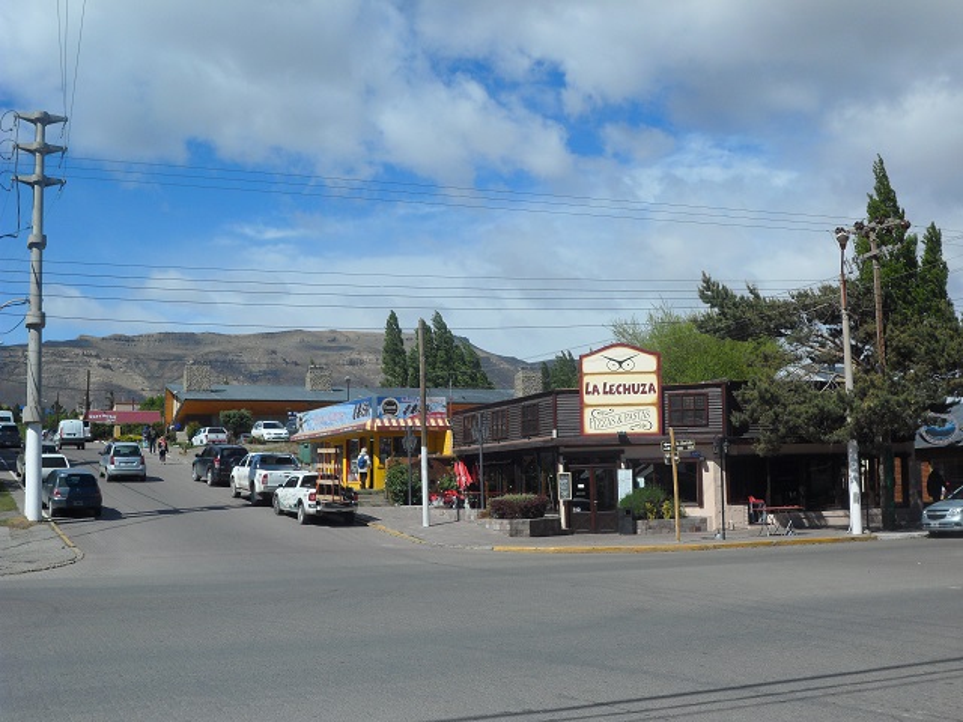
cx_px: 482
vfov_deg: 32.9
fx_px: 1224
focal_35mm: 44
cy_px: 361
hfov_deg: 42.9
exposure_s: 1/1000
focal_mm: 7.8
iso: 80
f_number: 4.5
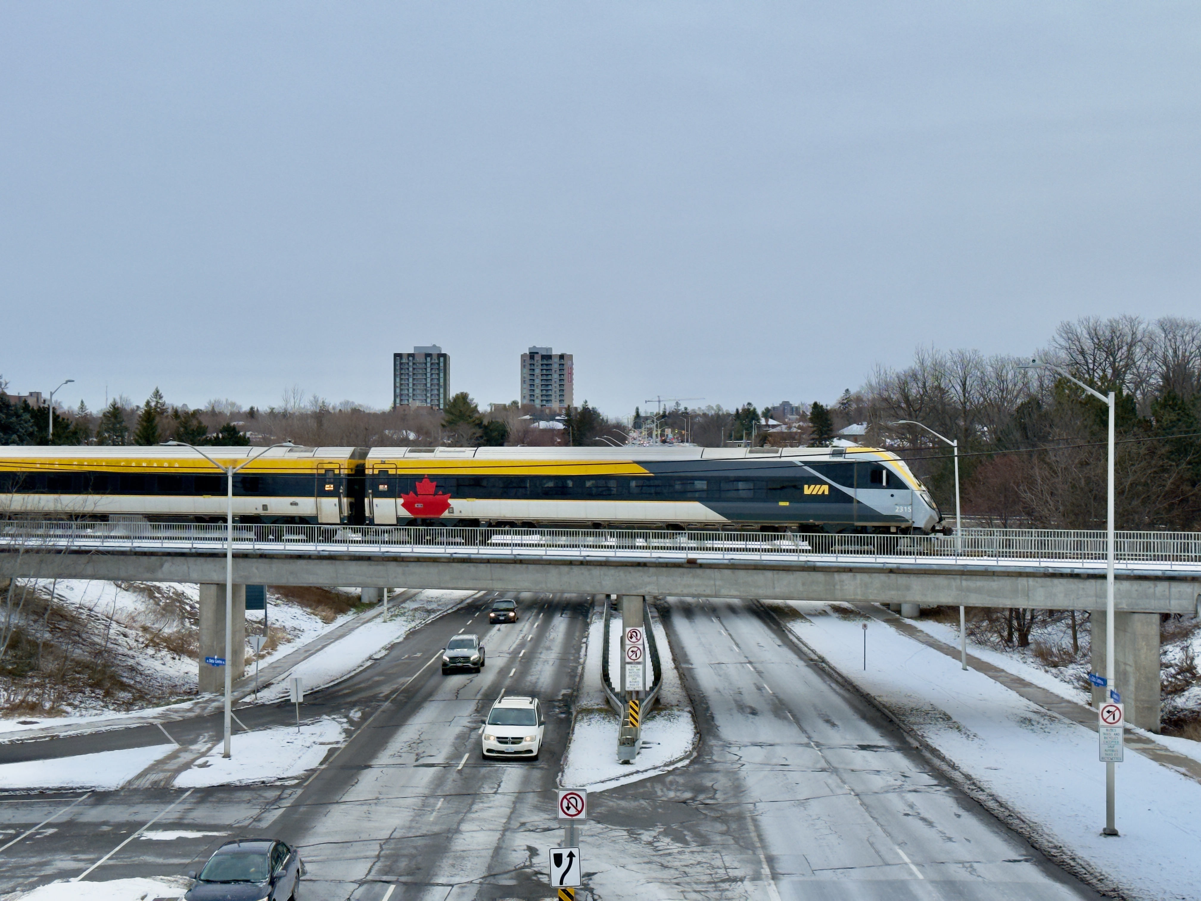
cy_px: 450
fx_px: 1665
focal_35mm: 48
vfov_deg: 30.3
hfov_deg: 39.7
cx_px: 600
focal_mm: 6.76
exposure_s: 1/1185
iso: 64
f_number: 1.78
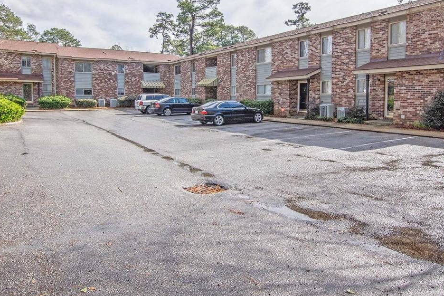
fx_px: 329
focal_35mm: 27
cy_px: 108
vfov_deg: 47.9
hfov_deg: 68.0
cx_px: 215
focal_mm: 13
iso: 320
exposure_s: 1/200
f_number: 11
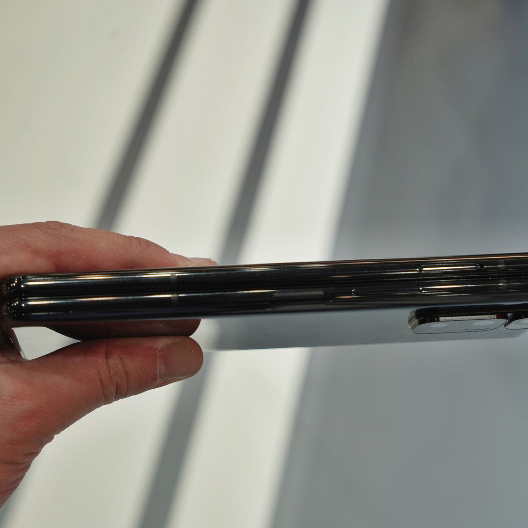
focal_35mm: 71
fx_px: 1225
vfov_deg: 24.3
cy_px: 267
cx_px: 250
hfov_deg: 24.3
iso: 500
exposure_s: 1/125
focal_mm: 55
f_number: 6.3
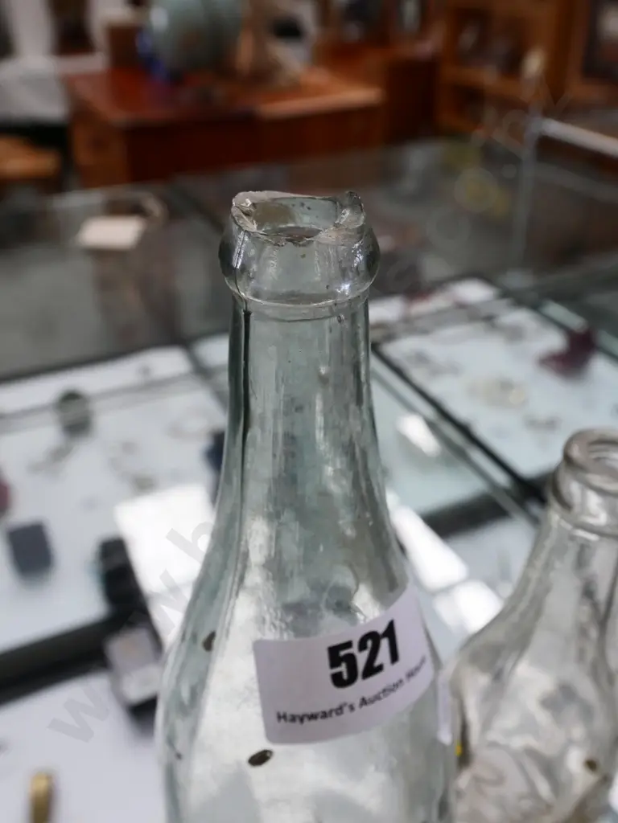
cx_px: 309
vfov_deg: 54.0
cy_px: 412
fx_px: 809
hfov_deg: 41.8
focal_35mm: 34
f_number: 5.4
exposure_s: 1/160
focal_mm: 17
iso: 1600
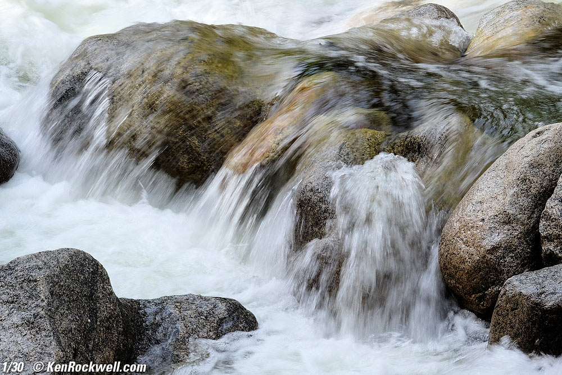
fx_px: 3653
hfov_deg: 8.8
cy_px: 188
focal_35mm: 234
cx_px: 281
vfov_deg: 5.9
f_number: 16
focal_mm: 156.1
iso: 400
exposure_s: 1/30
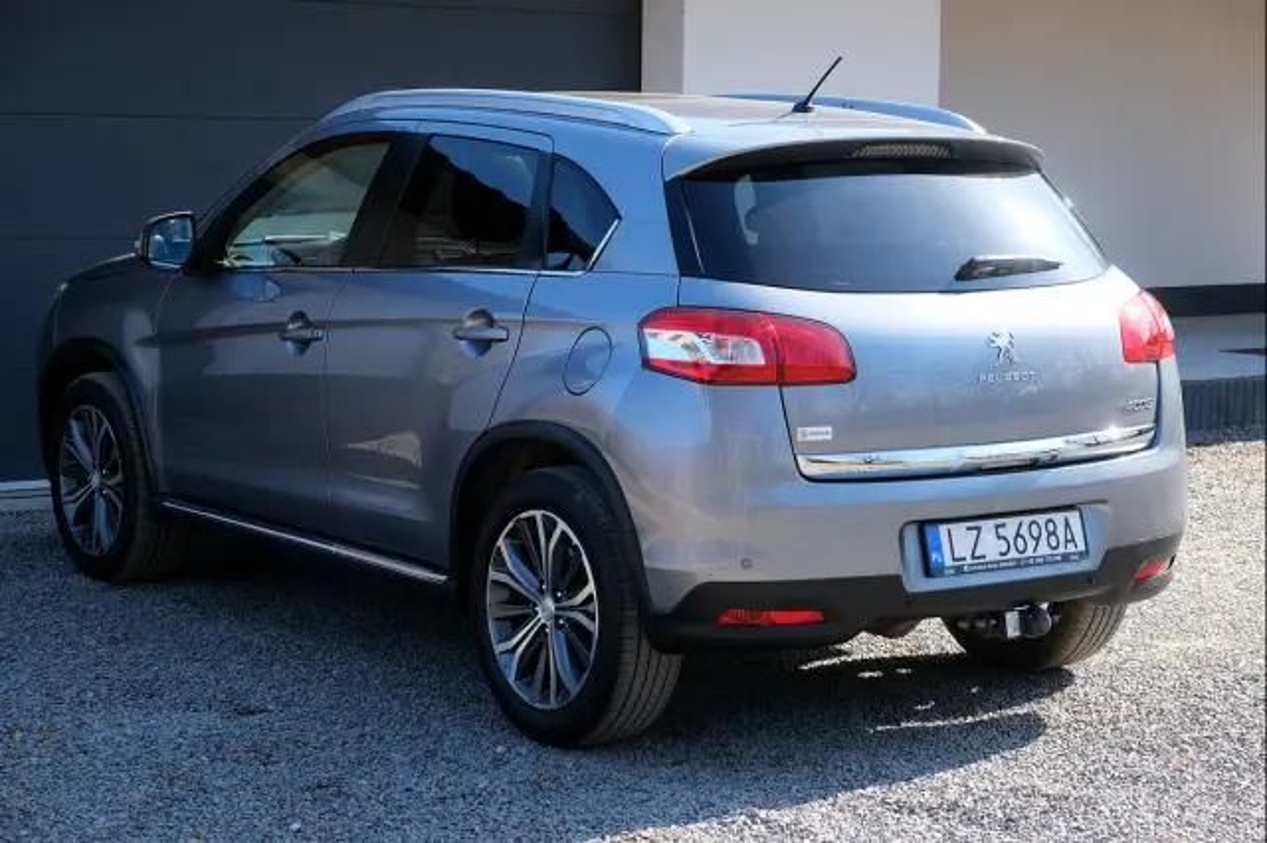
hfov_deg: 27.7
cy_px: 422
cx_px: 634
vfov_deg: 18.7
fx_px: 2568
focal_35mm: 73
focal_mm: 48.4
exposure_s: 1/250
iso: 320
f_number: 5.6
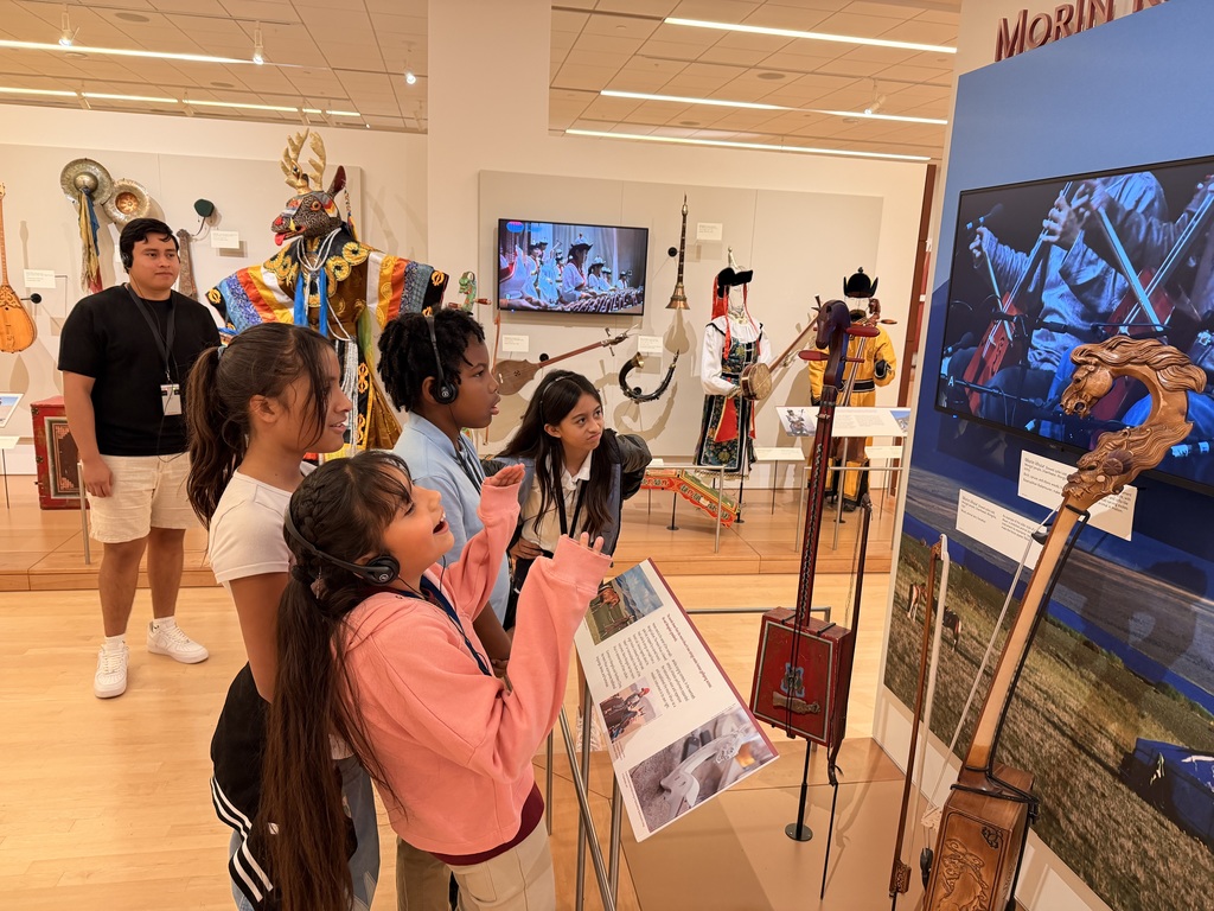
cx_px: 607
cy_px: 456
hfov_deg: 71.6
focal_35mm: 24
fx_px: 842
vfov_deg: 56.8
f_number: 1.78
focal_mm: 6.76
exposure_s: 1/60
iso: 200
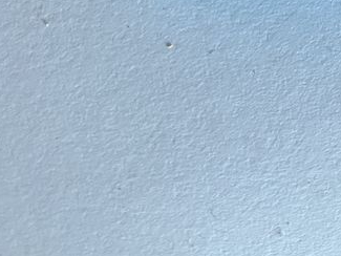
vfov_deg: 16.7
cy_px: -133
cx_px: 284
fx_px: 788
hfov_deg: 23.9
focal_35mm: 80
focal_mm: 4.2
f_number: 1.6
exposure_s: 1/60
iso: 250
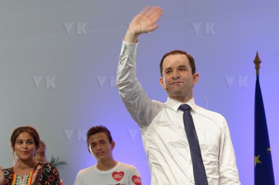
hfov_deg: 14.4
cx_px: 140
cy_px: 92
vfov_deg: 9.6
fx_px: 1102
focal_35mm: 142
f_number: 5.6
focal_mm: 95
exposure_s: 1/100
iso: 1000
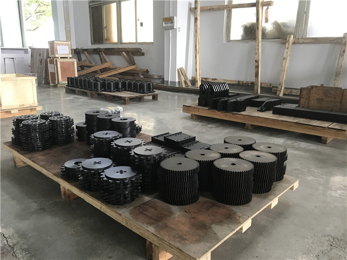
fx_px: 281
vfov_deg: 49.7
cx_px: 174
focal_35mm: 28
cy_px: 130
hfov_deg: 63.5
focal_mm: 3.99
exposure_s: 1/17
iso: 50
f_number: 1.8
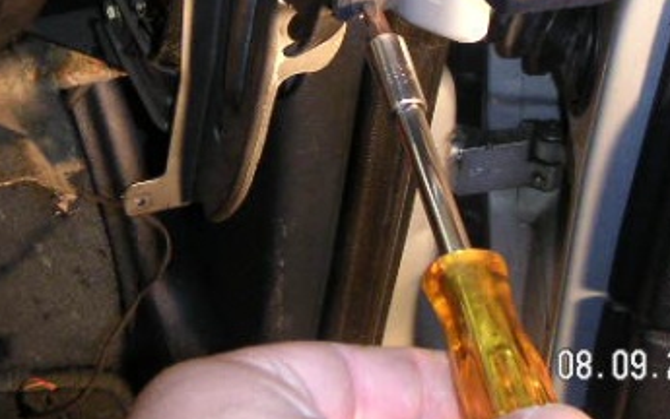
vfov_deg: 18.2
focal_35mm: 70
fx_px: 1279
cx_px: 254
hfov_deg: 29.3
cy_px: 14
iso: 160
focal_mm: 6
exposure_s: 1/45
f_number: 2.8
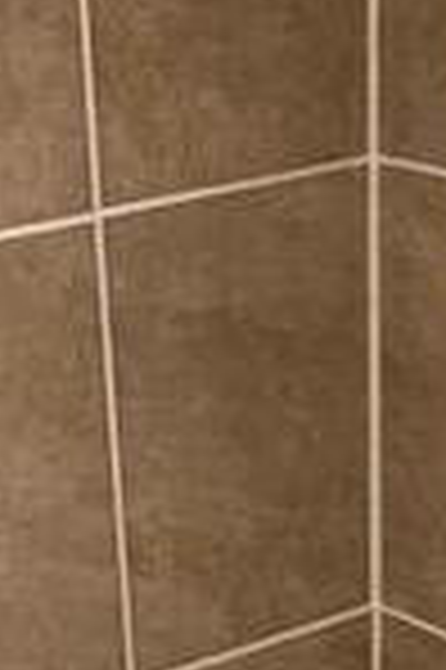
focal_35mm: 116
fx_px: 2161
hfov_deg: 11.8
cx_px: 212
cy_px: 971
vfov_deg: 16.3
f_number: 1.8
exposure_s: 1/50
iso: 160
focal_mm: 4.25
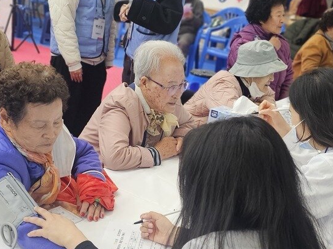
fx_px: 567
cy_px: 139
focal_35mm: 59
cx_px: 131
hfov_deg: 32.6
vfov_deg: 24.8
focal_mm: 6.3
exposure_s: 1/120
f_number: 1.7
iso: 160
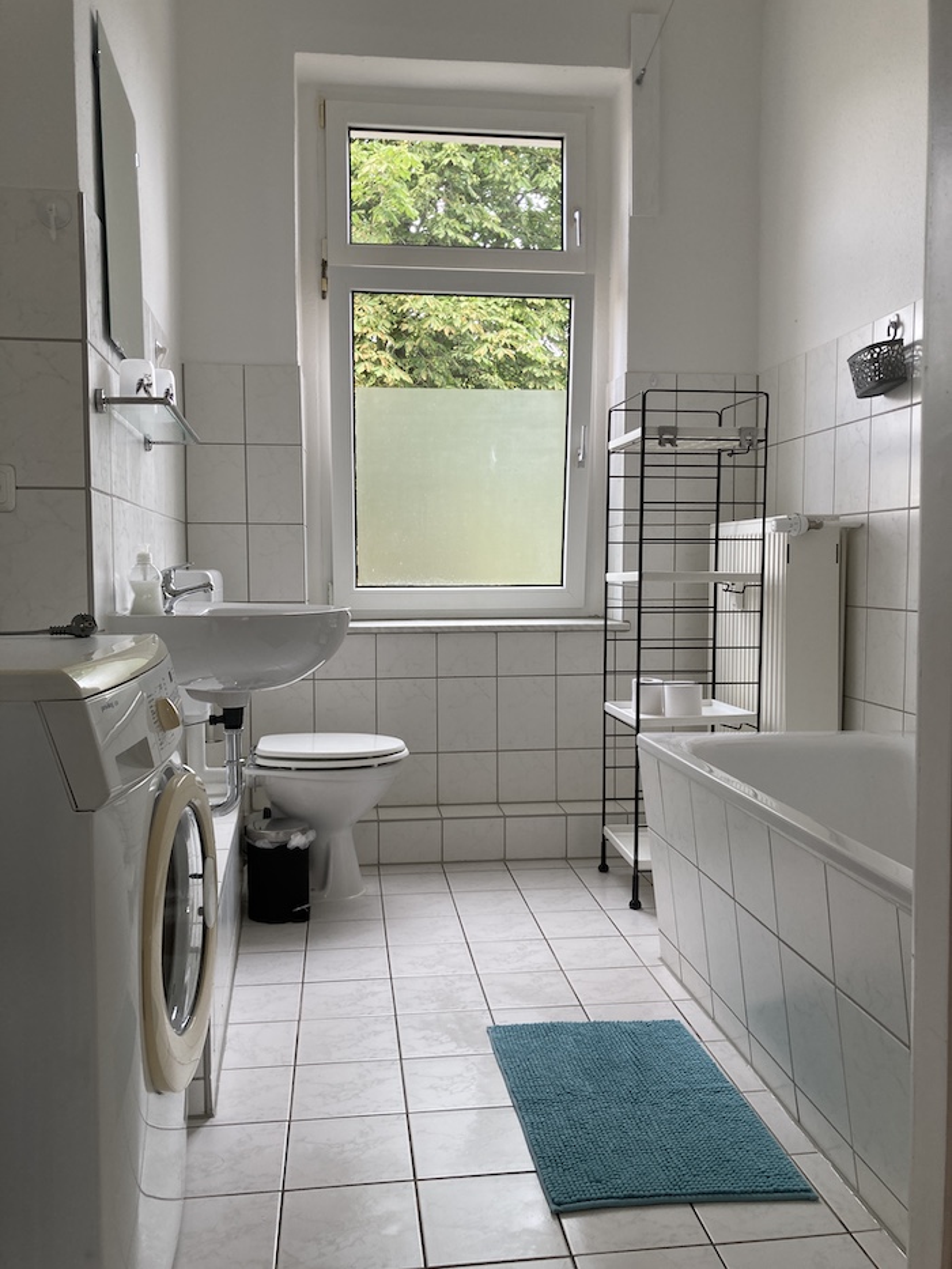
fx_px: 1026
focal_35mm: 28
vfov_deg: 63.4
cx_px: 476
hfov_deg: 49.8
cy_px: 634
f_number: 1.8
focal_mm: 3.99
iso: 32
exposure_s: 1/121
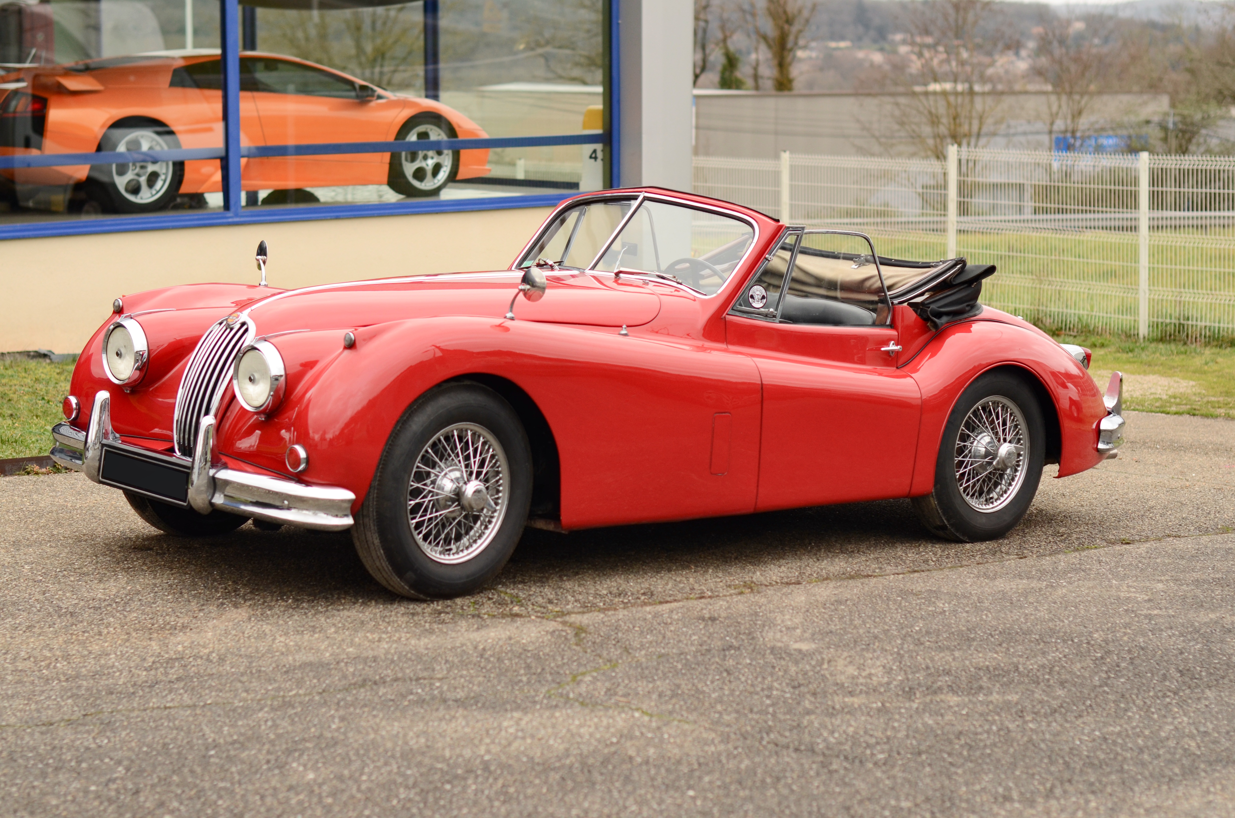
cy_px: 409
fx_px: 2568
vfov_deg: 18.1
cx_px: 618
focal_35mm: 75
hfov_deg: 27.0
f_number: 2.5
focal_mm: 50
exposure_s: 1/800
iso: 320
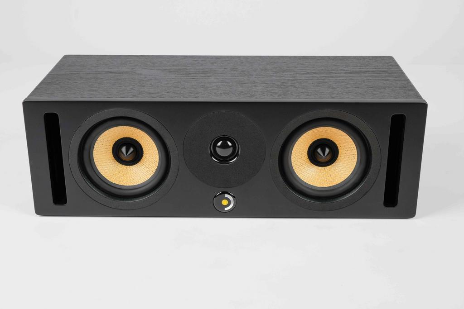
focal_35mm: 54
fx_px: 696
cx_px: 232
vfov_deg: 25.1
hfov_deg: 36.9
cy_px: 154
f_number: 10
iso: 200
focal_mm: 54
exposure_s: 1/100
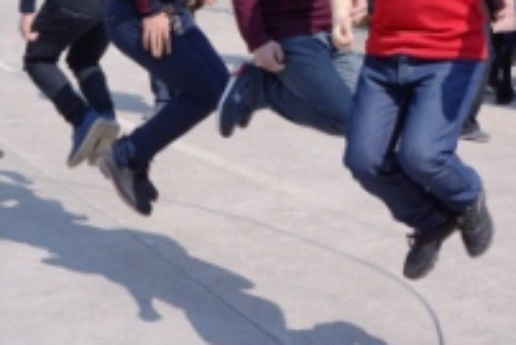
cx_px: 296
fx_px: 1176
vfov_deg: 16.4
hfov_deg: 24.7
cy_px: 22
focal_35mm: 82
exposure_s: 1/320
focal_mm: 25
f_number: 8
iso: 100
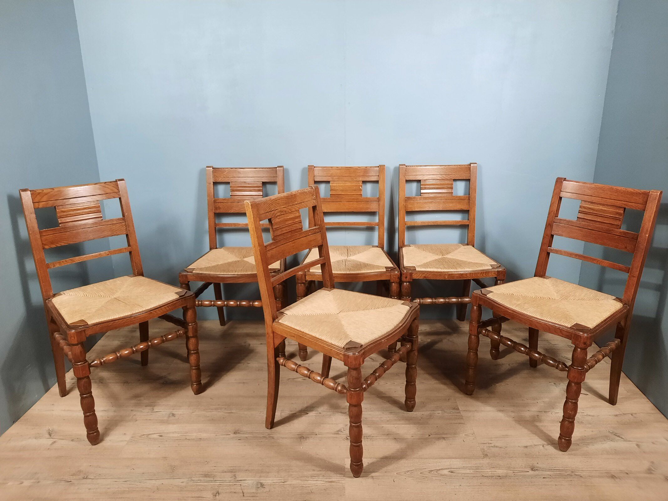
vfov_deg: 54.9
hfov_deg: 69.4
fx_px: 482
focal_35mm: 25
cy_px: 250
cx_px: 334
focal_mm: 4.6
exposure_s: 1/33
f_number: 2
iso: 320
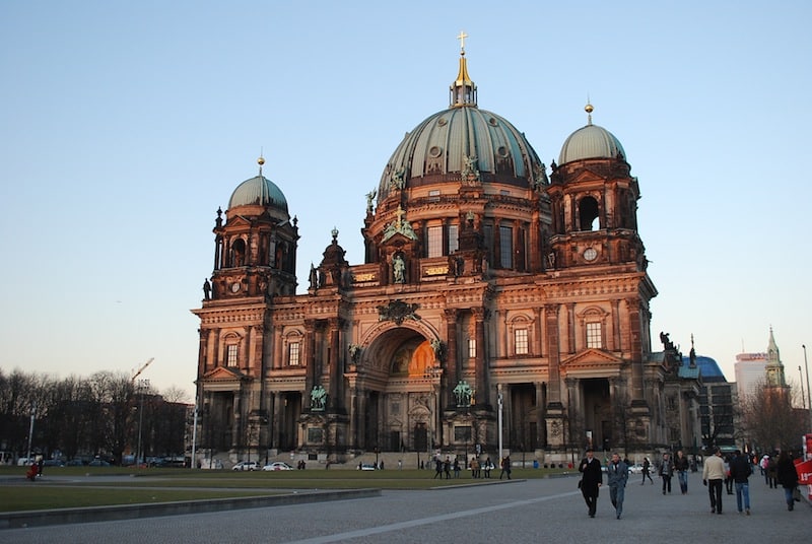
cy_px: 272
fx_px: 813
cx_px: 406
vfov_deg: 37.0
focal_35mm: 36
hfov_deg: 53.1
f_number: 4.5
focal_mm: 24
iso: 200
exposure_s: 1/80
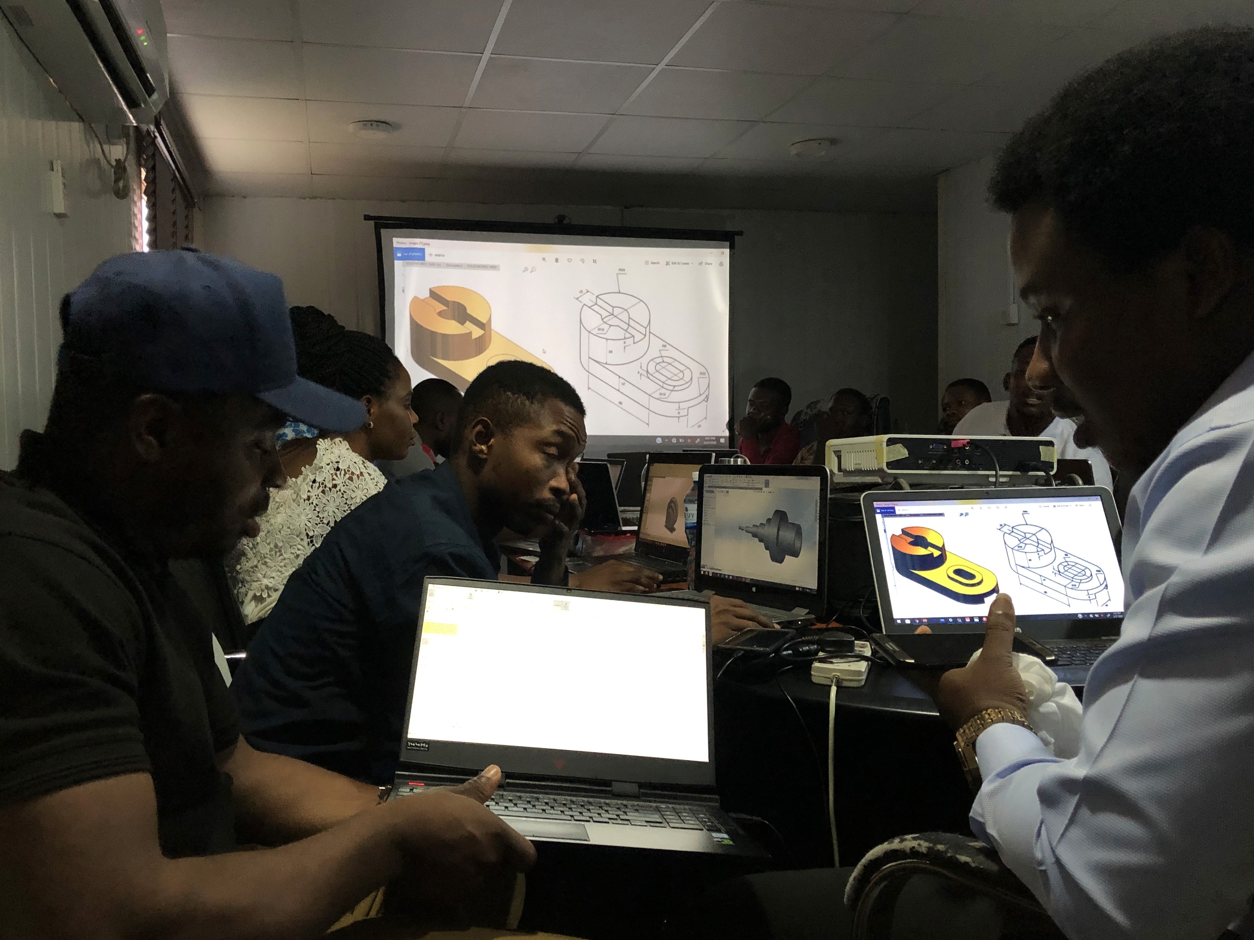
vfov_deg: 46.8
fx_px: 1087
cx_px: 587
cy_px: 496
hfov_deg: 59.9
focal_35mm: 30
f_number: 1.8
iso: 100
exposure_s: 1/15
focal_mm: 3.99
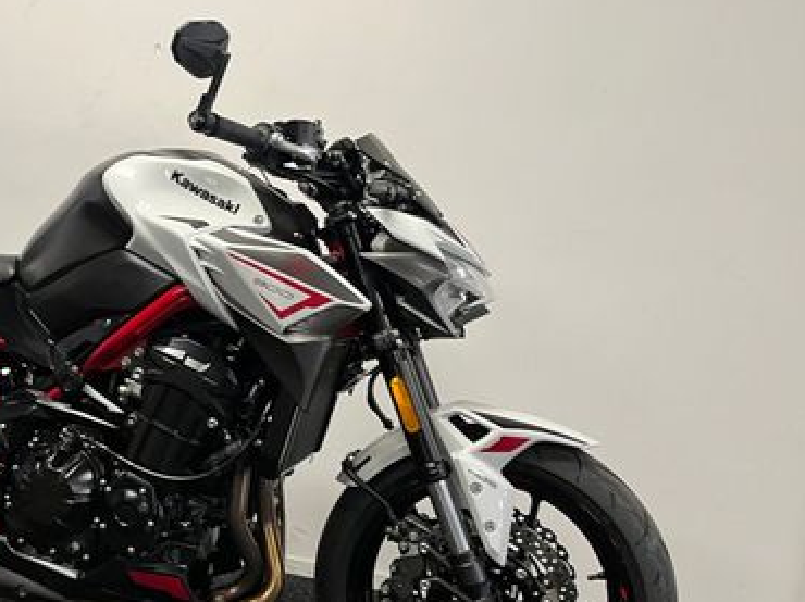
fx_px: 1046
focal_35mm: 45
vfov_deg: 32.0
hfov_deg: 40.7
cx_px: 189
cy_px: 372
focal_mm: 5.1
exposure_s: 1/50
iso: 80
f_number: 1.6
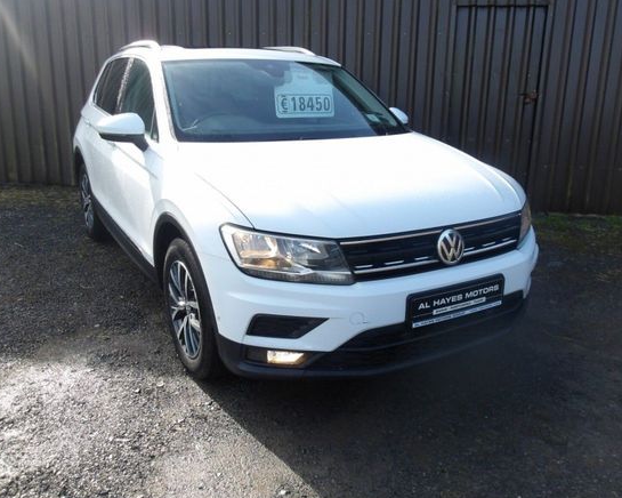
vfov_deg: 50.0
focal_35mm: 29
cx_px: 326
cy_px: 255
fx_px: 534
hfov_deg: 60.4
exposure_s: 1/385
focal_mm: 4.9
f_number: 3
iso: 100
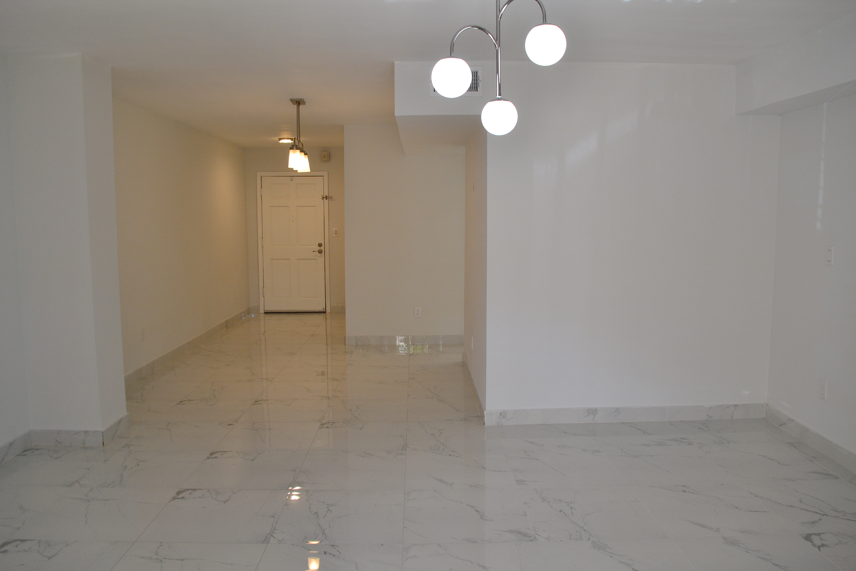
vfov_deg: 47.9
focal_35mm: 27
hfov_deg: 67.4
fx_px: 642
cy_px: 286
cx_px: 428
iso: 400
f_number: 8
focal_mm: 18
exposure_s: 1/50
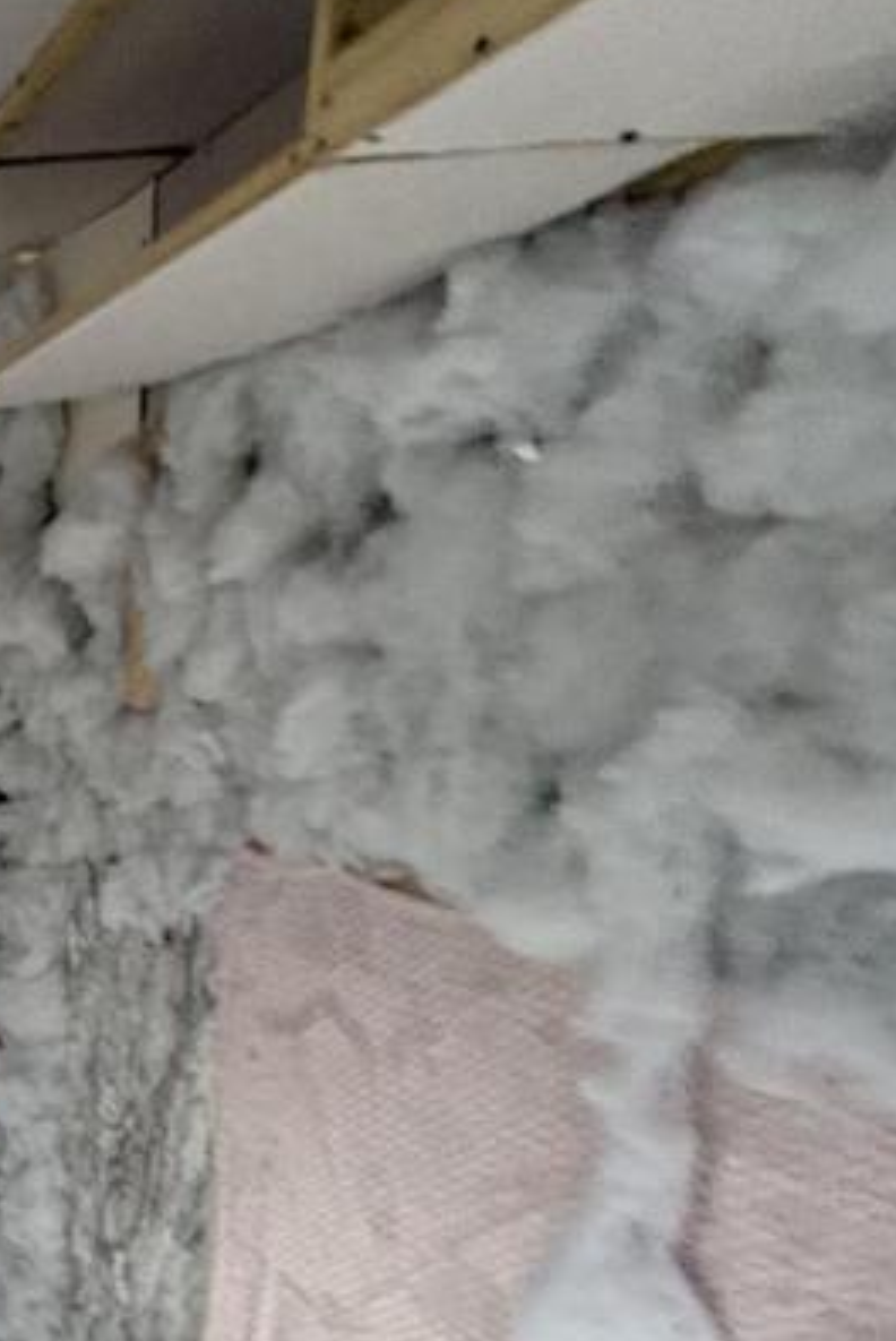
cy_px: 937
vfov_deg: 55.5
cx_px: -536
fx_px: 1230
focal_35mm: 33
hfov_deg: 25.8
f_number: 2.2
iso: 400
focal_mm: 2.22
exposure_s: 1/60
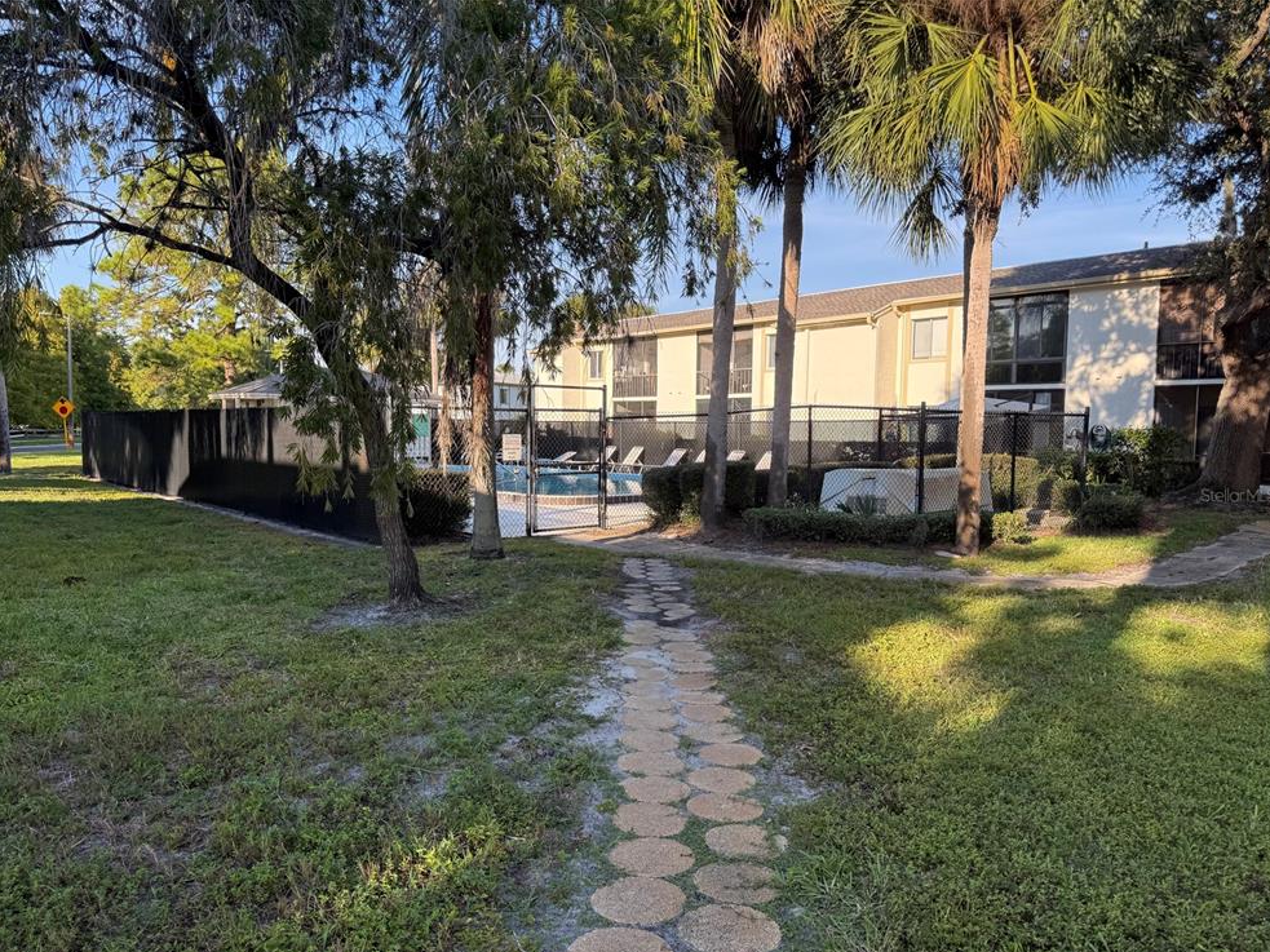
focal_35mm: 25
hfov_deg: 69.4
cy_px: 495
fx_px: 917
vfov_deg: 54.9
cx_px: 618
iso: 80
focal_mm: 6.76
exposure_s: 1/1139
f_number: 1.78
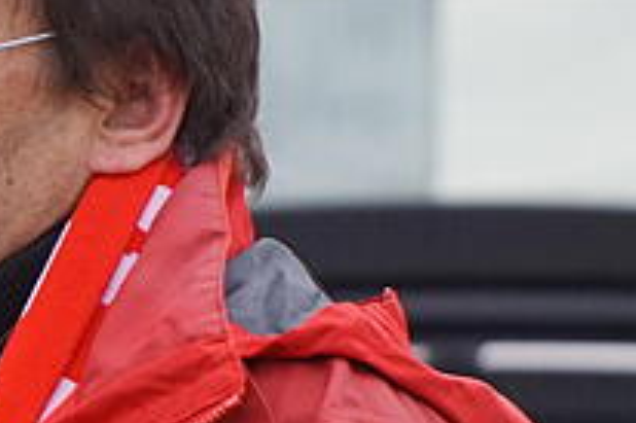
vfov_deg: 1.4
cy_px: 60
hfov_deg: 2.1
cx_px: -306
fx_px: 16928
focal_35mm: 959
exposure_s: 1/200
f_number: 5.6
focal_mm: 122
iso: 320
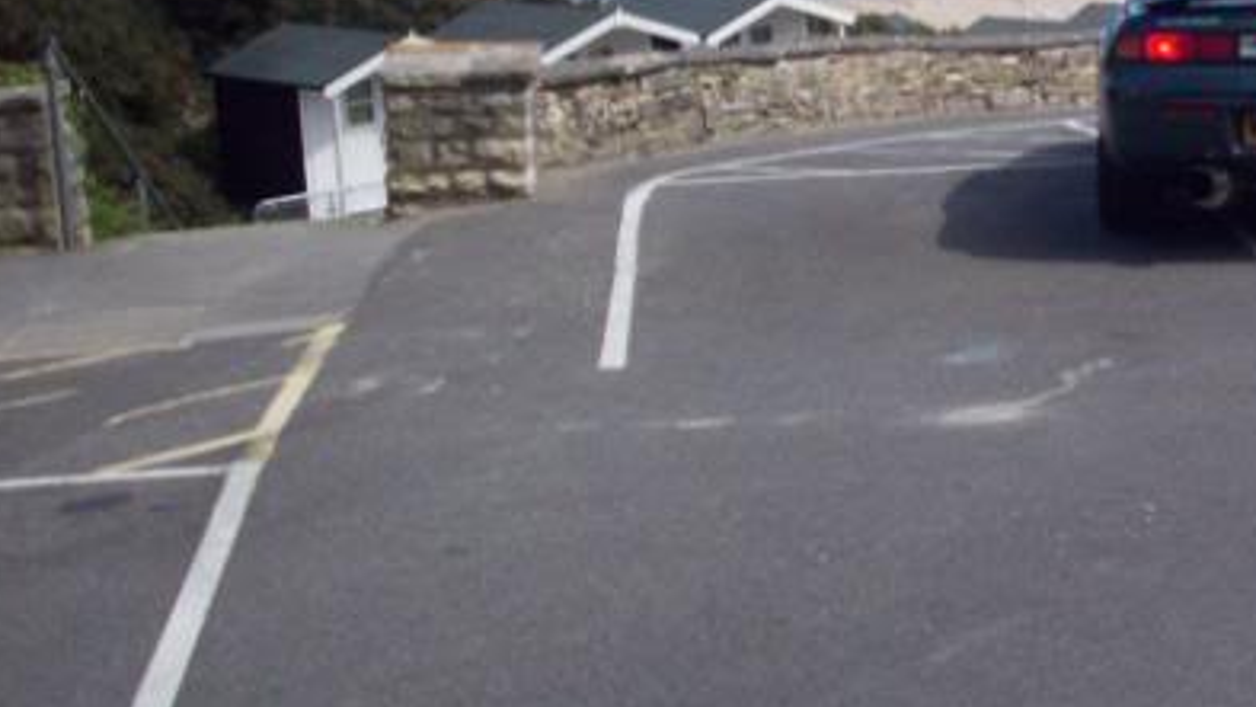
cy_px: 90
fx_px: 2731
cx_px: 1253
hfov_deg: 24.7
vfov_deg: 14.6
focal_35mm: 82
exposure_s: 1/327
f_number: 5.6
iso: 80
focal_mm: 6.2
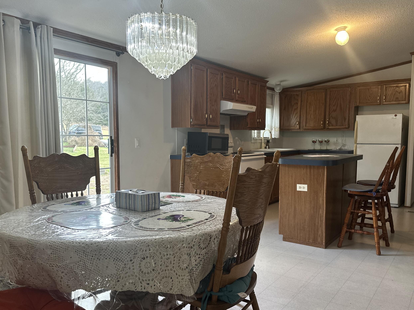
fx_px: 347
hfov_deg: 61.7
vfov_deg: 48.2
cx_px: 212
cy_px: 165
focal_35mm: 29
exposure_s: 1/120
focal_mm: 6.86
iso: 200
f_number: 1.78
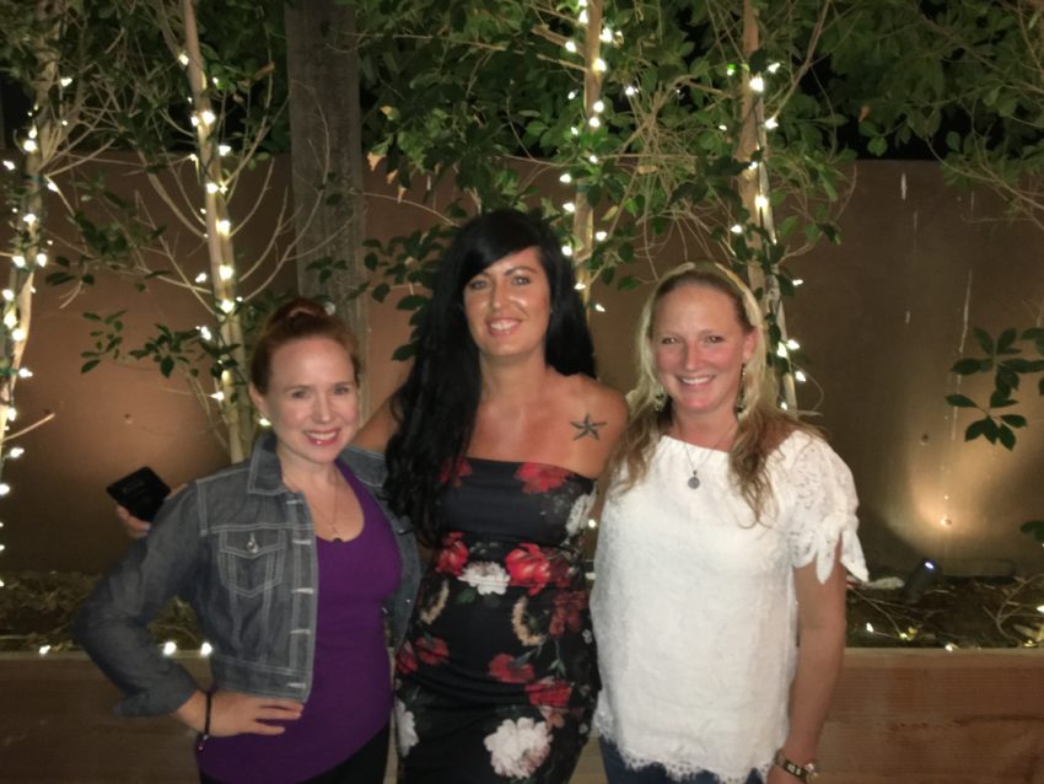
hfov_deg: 61.6
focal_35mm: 29
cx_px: 522
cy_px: 392
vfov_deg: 48.2
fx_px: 875
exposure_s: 1/16
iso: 250
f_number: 2.2
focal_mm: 4.15
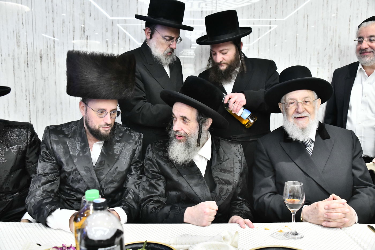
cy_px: 125
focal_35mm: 34
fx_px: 354
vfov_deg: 38.9
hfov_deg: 55.8
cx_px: 188
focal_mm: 34
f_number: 5.6
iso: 4000
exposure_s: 1/100
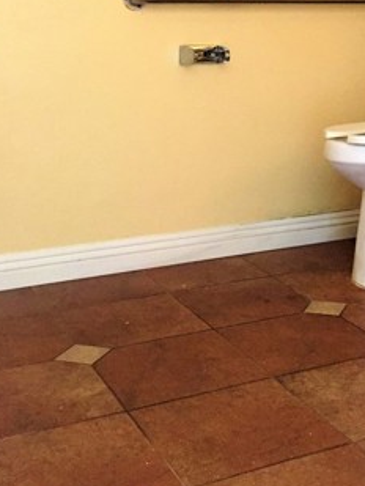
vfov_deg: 30.8
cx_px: 305
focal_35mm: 60
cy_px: 55
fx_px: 843
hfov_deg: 24.0
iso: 250
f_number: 2.2
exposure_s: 1/20
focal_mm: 4.15
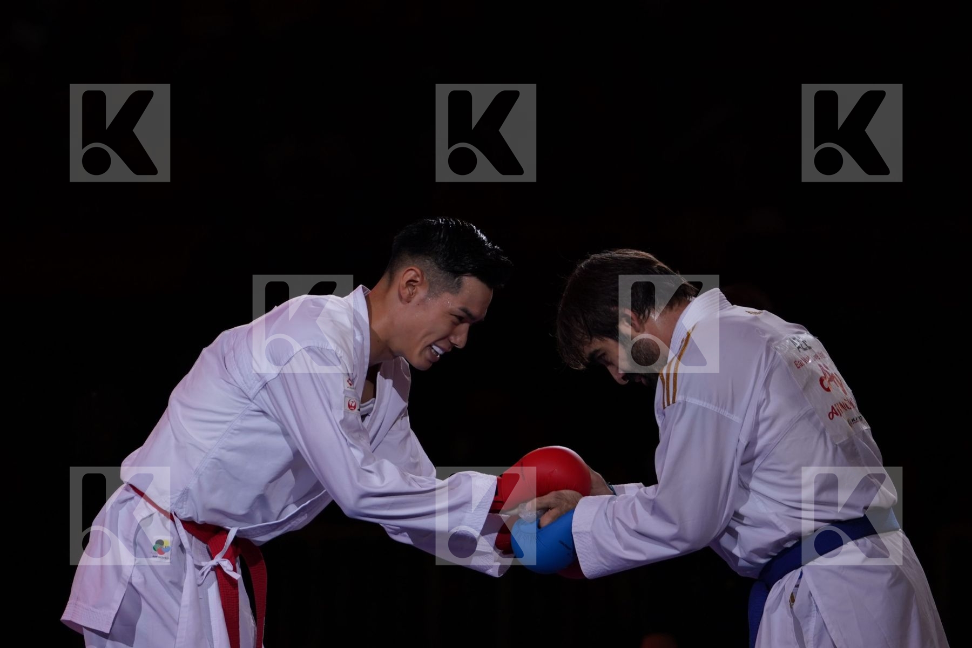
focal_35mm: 286
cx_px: 486
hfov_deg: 7.2
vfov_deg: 4.8
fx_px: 7721
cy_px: 324
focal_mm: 191
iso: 320
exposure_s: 1/1000
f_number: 2.8
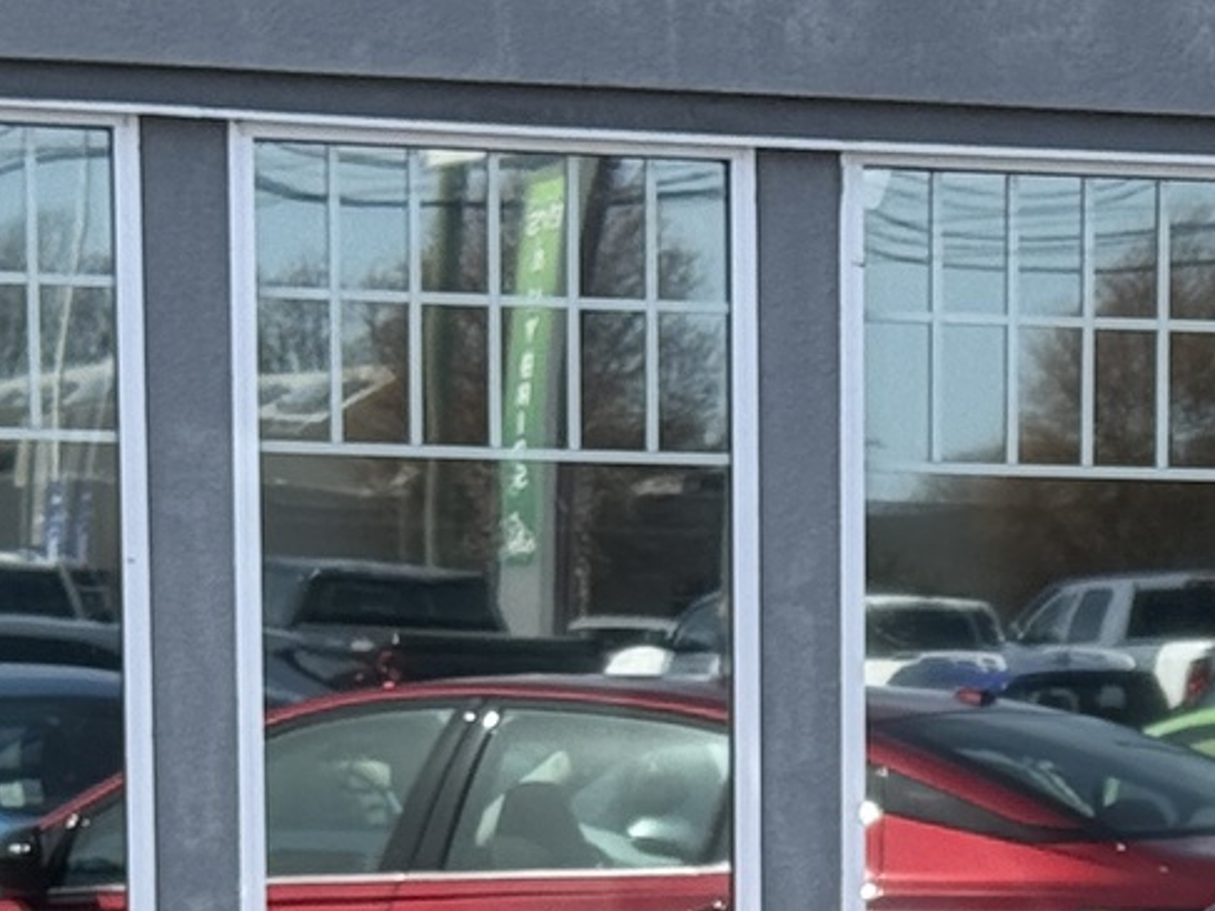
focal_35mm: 202
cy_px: 1650
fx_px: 7088
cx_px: 1599
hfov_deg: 9.6
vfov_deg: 7.1
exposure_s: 1/2865
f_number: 1.78
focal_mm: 6.76
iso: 100
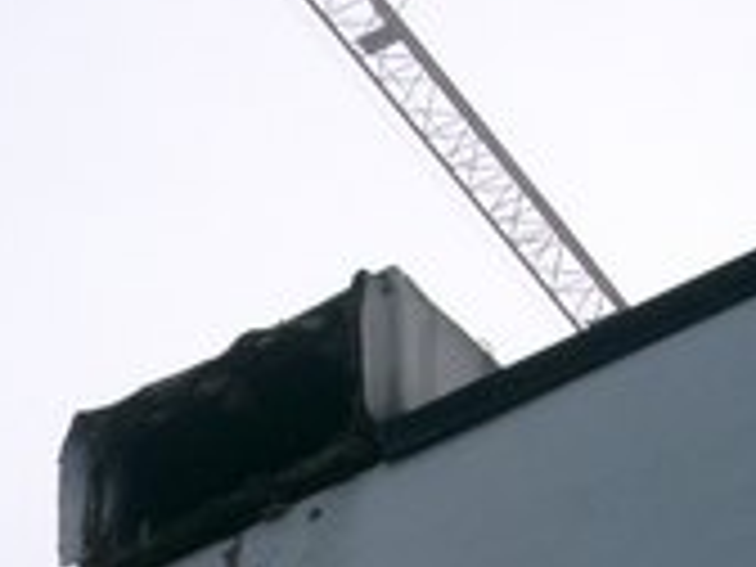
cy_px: 940
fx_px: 2883
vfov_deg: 10.7
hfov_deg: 14.6
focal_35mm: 132
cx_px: -76
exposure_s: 1/400
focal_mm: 7.6
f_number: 5
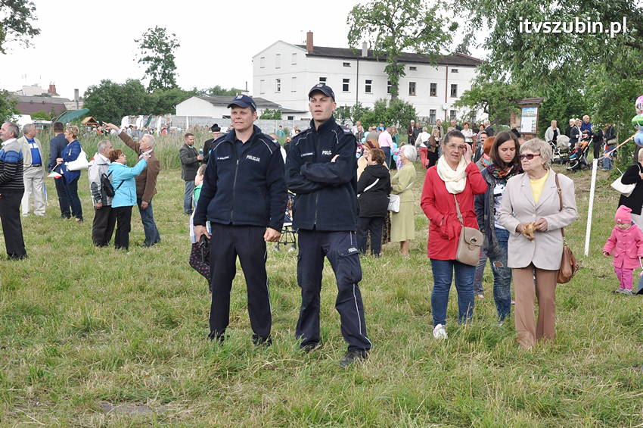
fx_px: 1017
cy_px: 214
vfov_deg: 23.7
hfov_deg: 35.1
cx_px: 322
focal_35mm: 57
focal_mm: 38
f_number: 13
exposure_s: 1/160
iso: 1250
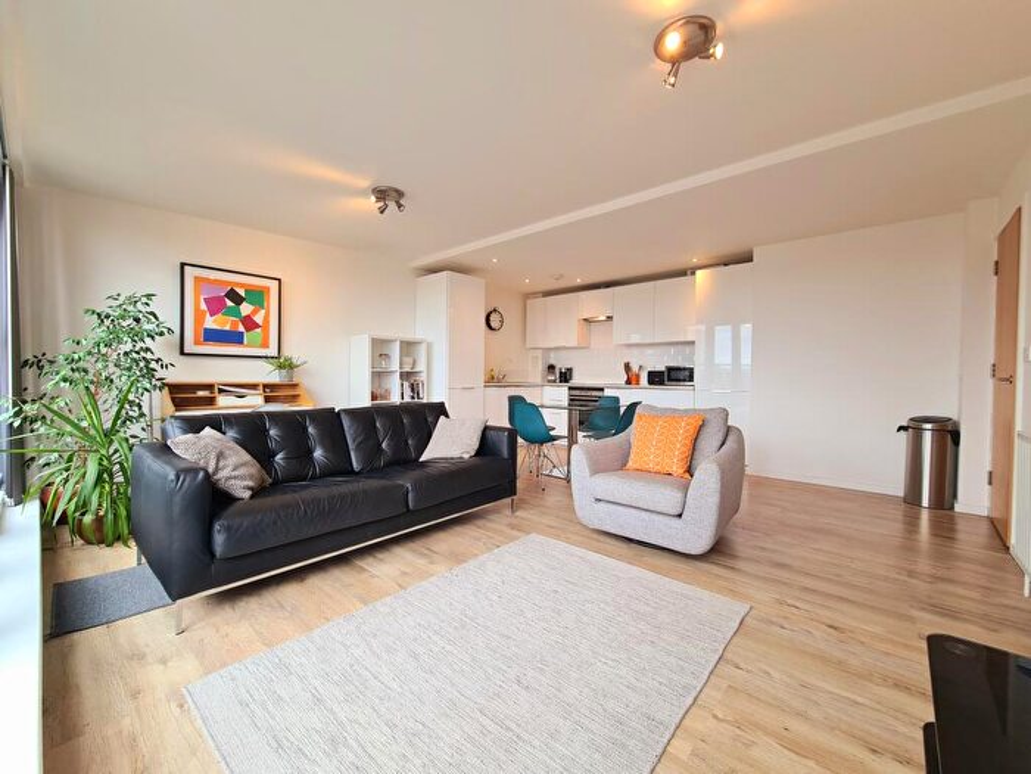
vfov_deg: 89.9
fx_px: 387
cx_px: 516
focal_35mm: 13
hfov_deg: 106.2
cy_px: 387
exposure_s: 1/100
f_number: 2.2
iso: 100
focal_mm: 2.22
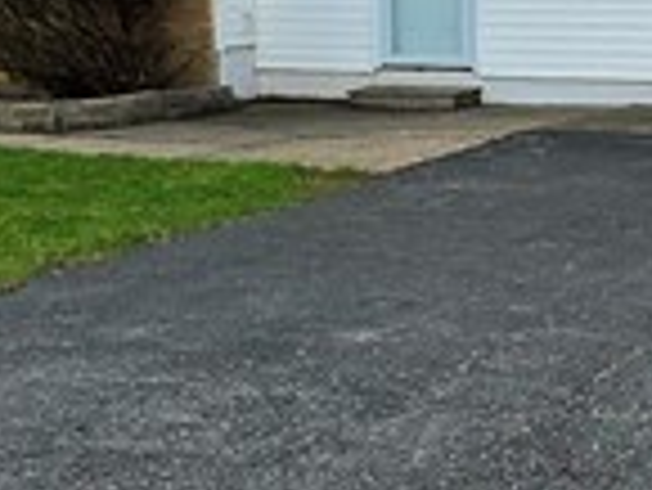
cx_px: 603
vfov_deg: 15.9
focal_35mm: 92
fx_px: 1734
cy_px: 63
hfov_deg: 20.8
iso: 40
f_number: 1.9
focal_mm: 2.2
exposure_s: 1/1429
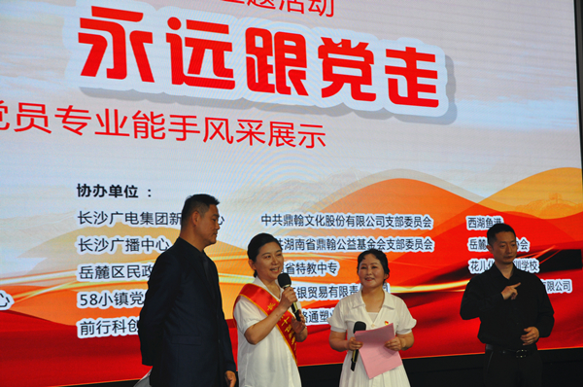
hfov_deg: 24.7
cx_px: 292
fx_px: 1334
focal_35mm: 82
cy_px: 194
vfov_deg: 16.5
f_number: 8
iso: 400
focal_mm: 55
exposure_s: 1/100
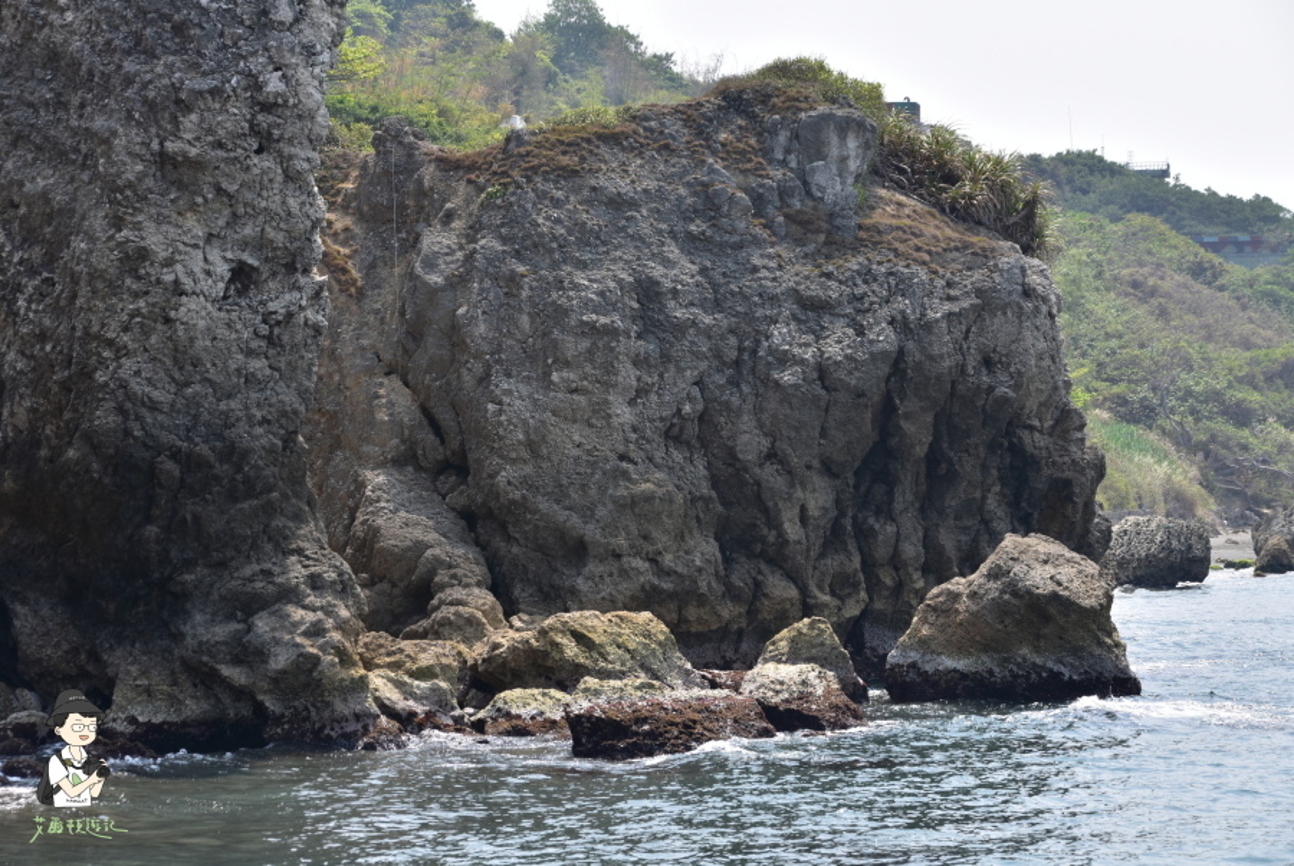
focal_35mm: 102
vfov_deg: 13.5
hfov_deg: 20.0
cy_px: 433
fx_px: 3670
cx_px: 647
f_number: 9
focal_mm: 68
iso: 100
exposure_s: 1/160
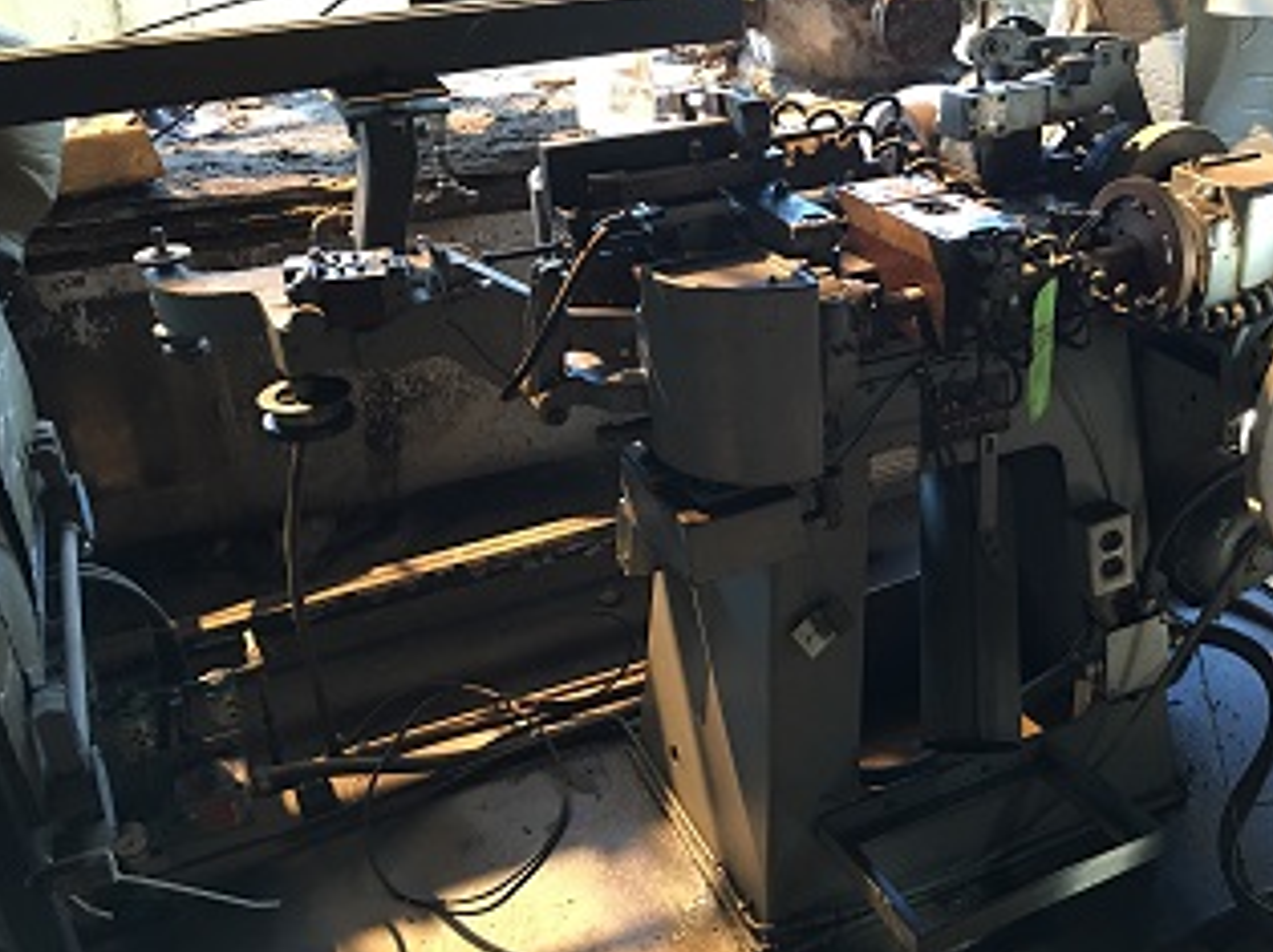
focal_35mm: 37
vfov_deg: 38.6
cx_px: 787
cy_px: 490
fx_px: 1360
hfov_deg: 49.7
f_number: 2.2
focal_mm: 4.15
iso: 80
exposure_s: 1/15
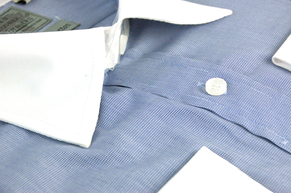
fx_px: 606
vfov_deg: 18.1
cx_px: 146
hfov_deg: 27.0
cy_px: 96
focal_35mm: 75
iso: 1600
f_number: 9
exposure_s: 1/60
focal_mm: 50
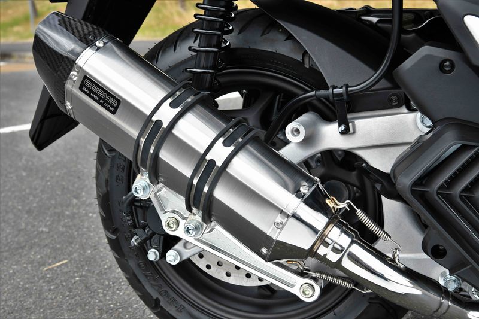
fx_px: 745
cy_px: 160
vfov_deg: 24.2
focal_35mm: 56
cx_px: 240
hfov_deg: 35.6
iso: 800
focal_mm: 56
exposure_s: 1/400
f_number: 13
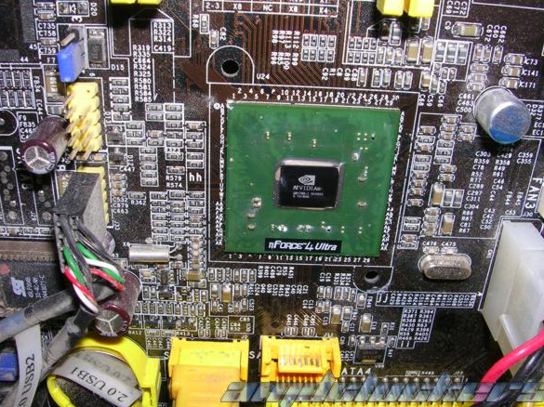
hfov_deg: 47.9
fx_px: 613
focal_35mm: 39
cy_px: 208
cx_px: 276
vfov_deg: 36.8
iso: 50
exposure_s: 1/60.1
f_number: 5.6
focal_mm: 5.8
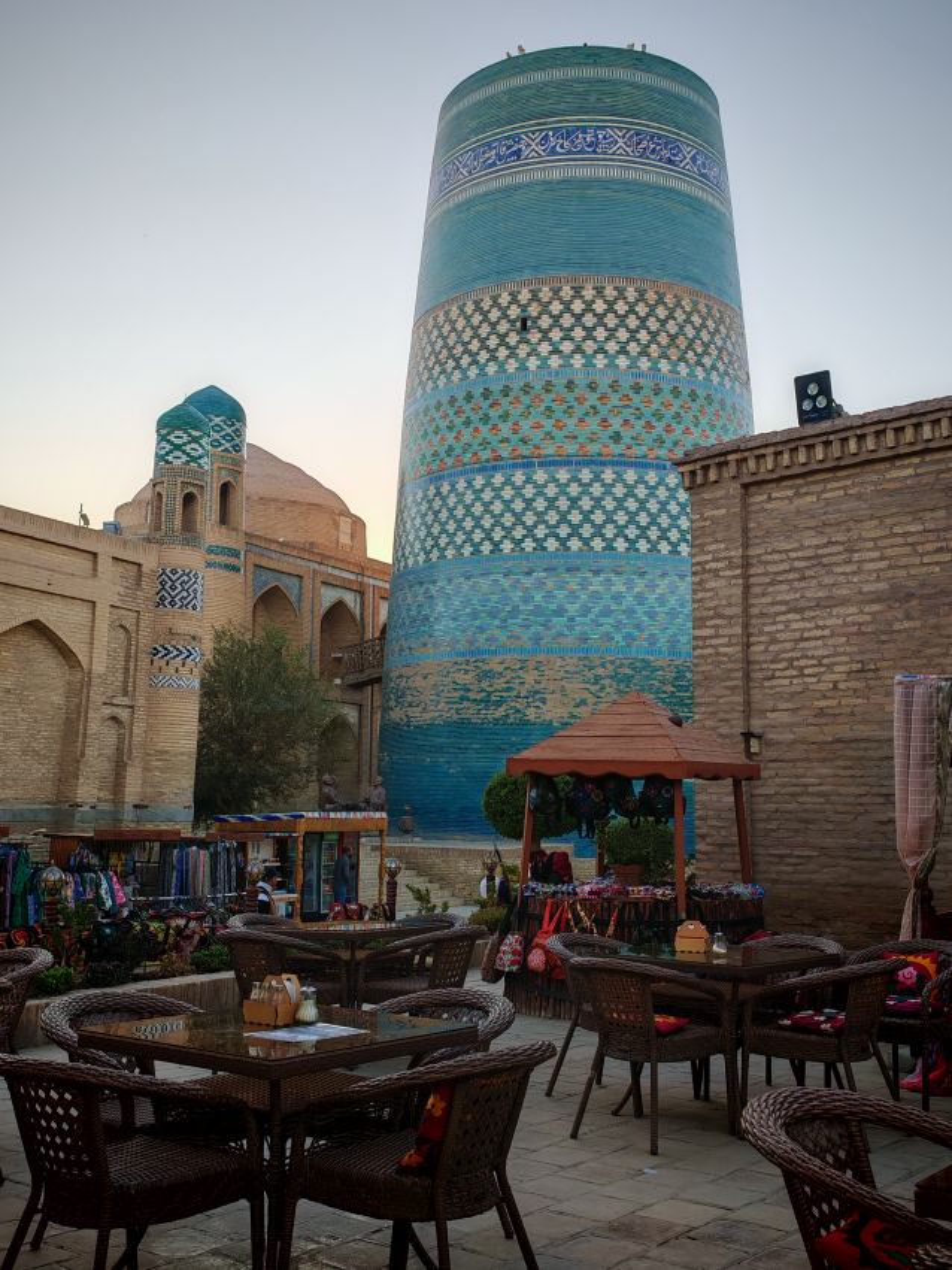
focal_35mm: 37
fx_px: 1357
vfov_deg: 50.1
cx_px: 476
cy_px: 635
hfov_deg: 38.7
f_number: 2
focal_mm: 6.83
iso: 64
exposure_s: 1/490
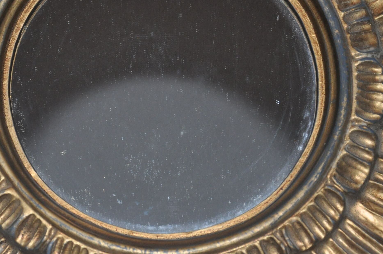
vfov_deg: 8.6
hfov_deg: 12.8
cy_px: 103
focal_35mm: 160
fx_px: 1700
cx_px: 136
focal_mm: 62
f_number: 5.3
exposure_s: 1/60
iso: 800
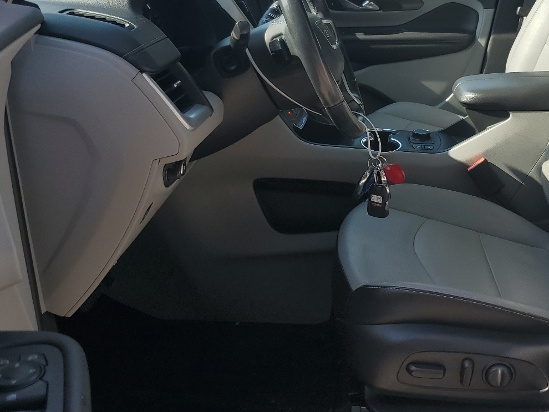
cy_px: 124
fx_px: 666
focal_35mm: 42
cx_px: 354
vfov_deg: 33.9
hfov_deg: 44.3
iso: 50
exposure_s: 1/1111
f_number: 1.5
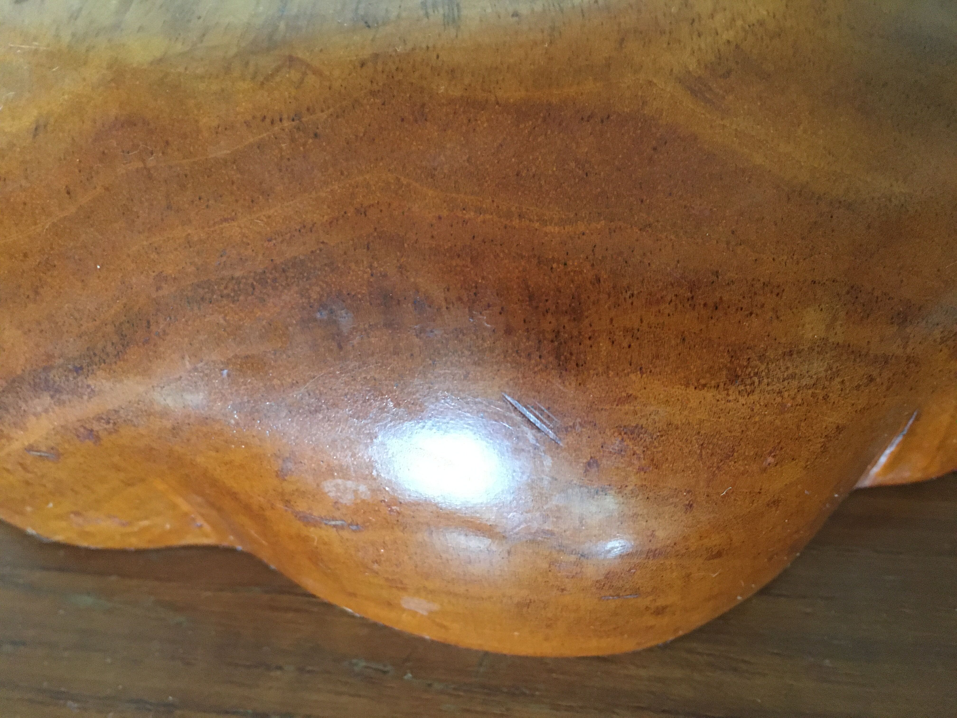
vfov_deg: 48.2
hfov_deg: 61.7
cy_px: 359
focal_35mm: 29
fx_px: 802
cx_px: 478
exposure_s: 1/17
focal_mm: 4.15
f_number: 2.2
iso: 320
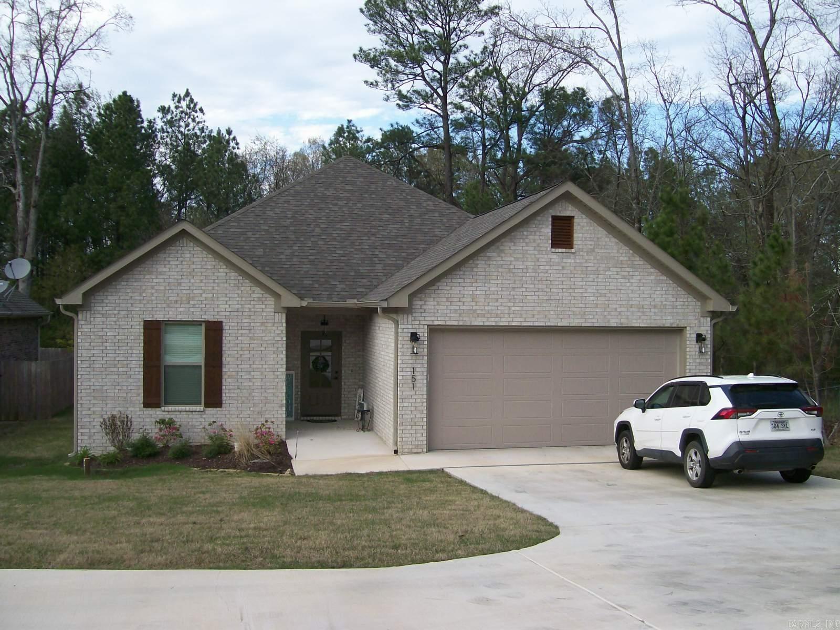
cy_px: 315
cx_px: 420
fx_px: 874
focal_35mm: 36
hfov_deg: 51.4
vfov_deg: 39.7
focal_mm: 6
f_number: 2.7
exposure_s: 1/592
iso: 80
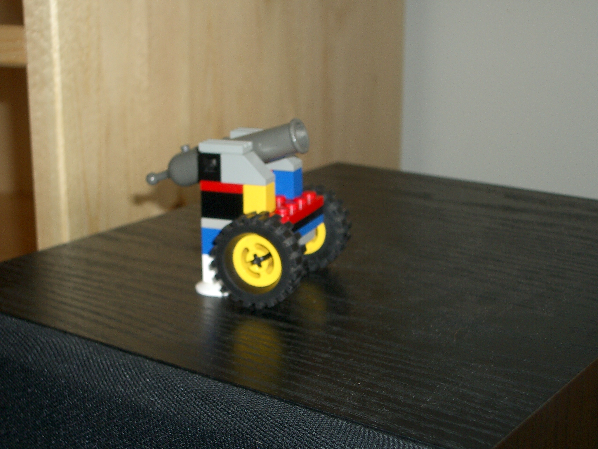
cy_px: 224
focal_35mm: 62
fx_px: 1071
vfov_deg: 23.7
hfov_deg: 31.2
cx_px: 299
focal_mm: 10.2
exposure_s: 1/40
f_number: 3.5
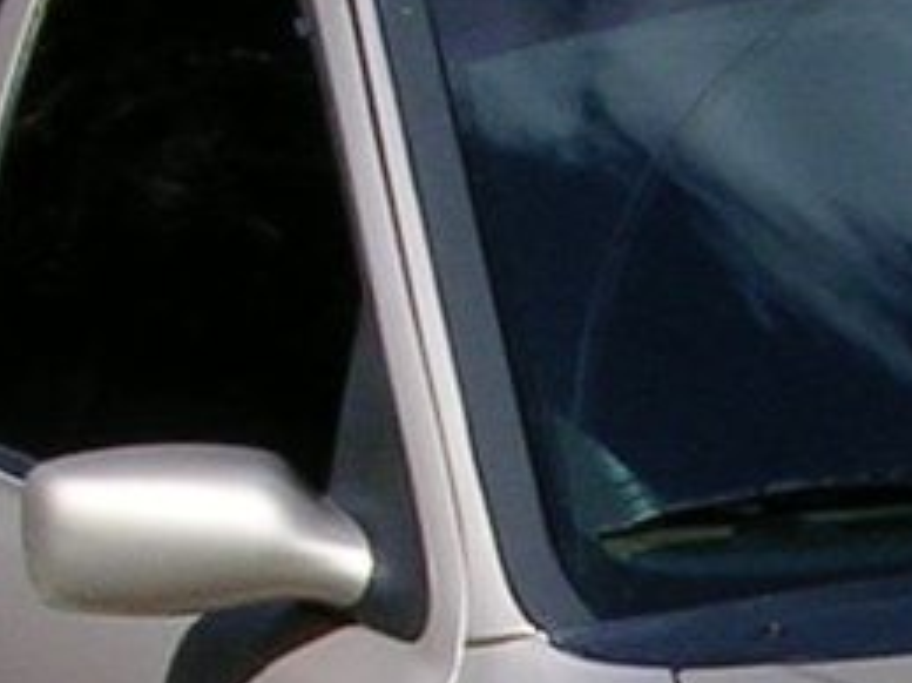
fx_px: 6188
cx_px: 1458
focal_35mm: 235
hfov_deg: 8.2
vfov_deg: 6.2
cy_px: 1116
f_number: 5.6
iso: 50
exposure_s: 1/387
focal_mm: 5.8
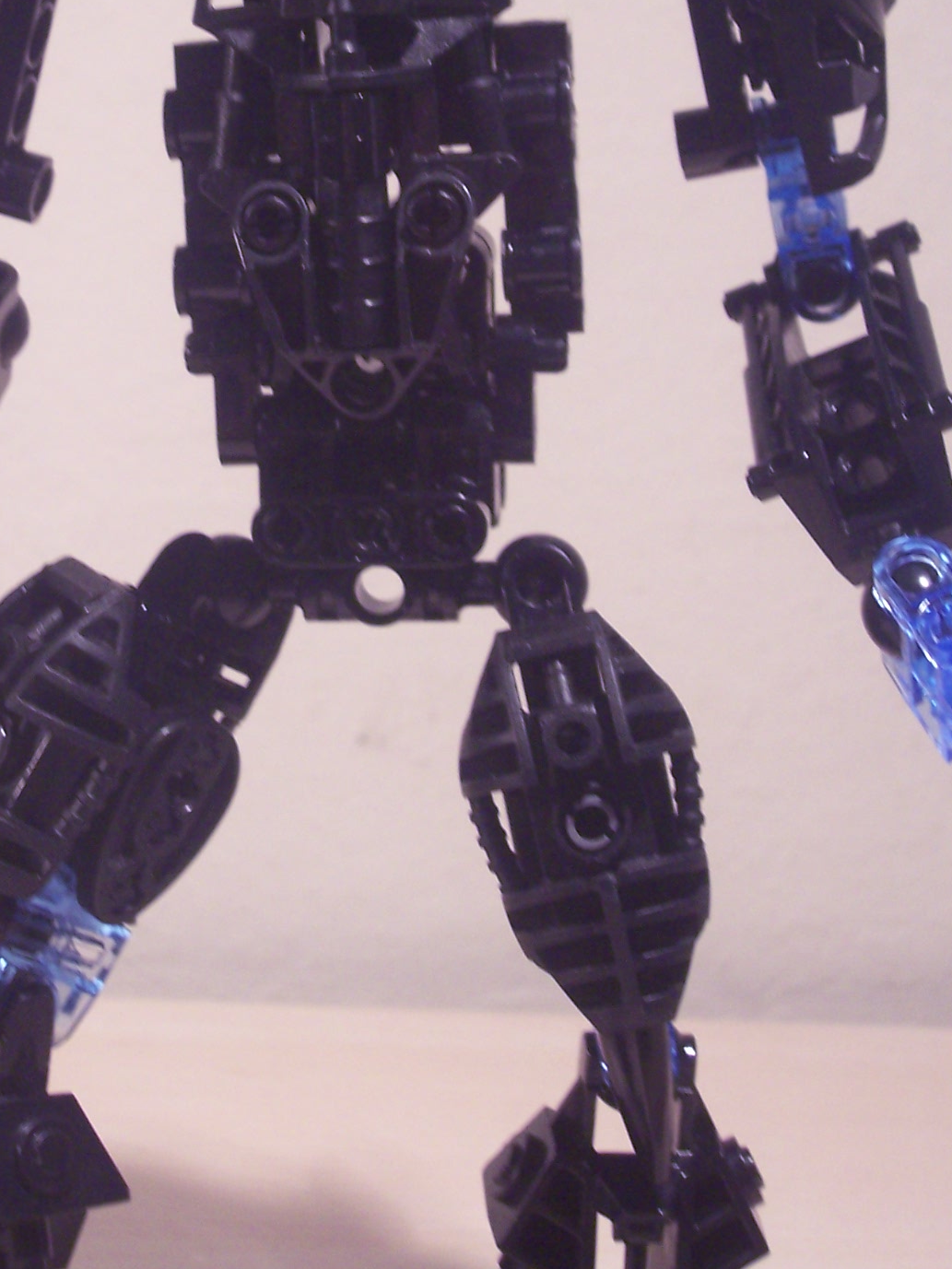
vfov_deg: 22.3
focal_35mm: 87
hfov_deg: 16.9
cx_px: 324
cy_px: 289
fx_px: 3190
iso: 200
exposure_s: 1/45
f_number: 4
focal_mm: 10.7
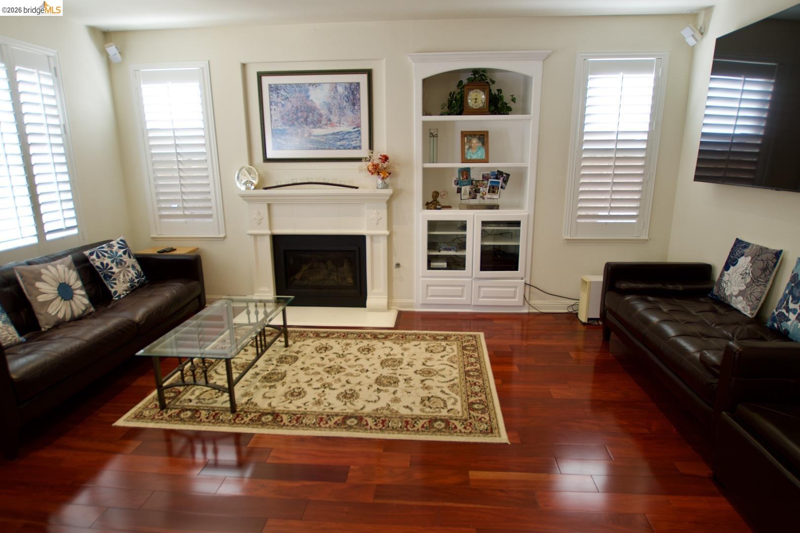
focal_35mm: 20
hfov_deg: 84.0
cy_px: 266
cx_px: 400
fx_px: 444
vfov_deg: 61.9
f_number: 3.5
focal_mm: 10
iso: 160
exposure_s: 1/50
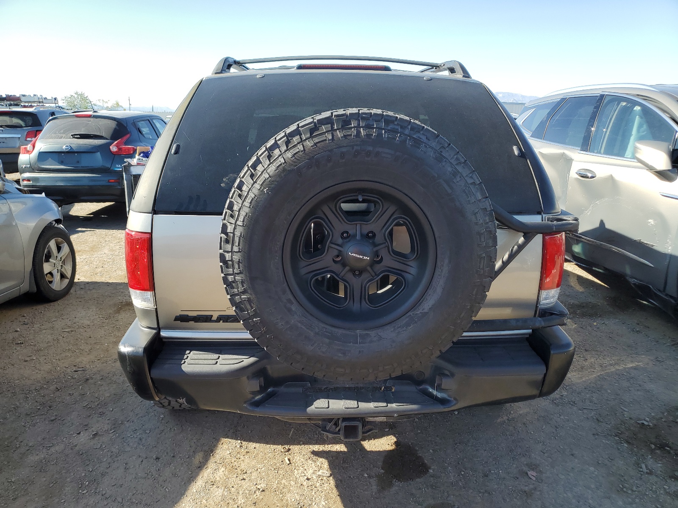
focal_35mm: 26
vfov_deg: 53.1
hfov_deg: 67.3
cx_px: 339
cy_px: 254
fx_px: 509
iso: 50
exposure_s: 1/1111
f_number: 1.5
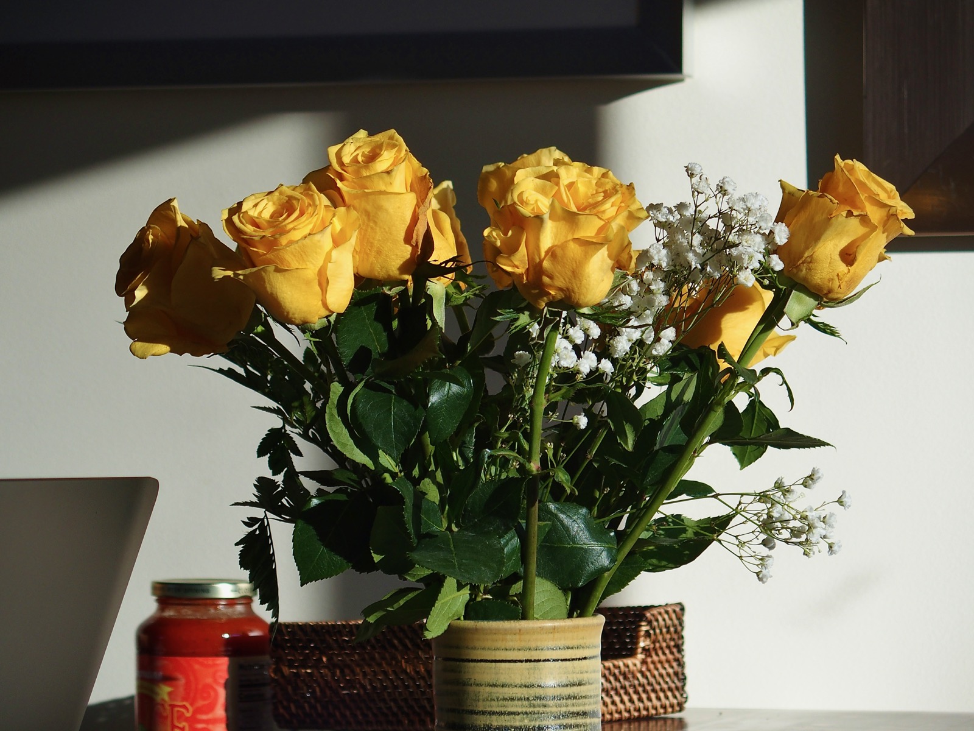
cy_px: 366
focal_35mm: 135
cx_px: 487
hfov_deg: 14.6
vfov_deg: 11.0
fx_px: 3799
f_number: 2.8
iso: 100
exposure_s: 1/400
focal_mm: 28.8
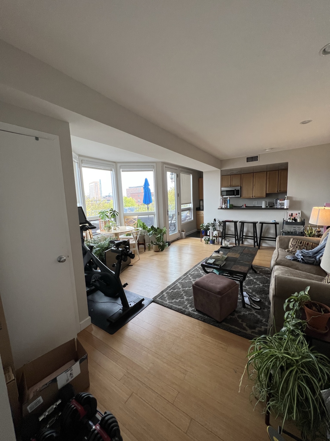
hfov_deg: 89.9
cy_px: 220
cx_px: 165
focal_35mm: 13
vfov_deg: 106.2
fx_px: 165
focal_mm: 1.57
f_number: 1.8
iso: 80
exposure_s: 1/120
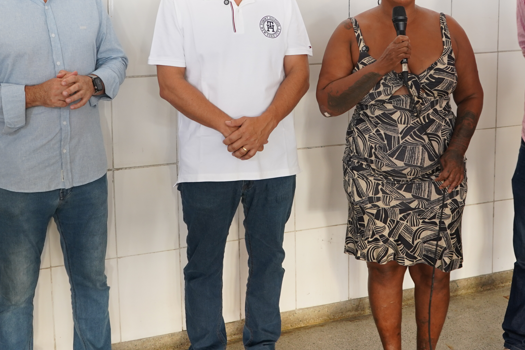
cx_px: 279
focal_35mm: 55
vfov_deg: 24.2
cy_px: 73
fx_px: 802
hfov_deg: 36.2
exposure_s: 1/30
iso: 500
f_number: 3.5
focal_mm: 28
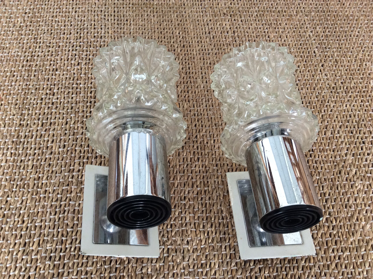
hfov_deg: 56.9
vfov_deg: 44.1
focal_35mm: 32
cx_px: 186
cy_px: 140
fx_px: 344
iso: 80
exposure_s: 1/25
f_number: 2.4
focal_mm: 3.3
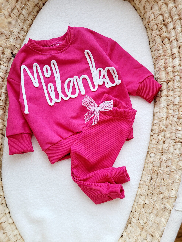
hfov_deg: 53.1
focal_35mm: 26
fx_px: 182
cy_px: 121
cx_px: 91
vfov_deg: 67.3
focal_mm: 5.4
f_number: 1.8
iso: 250
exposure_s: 1/100
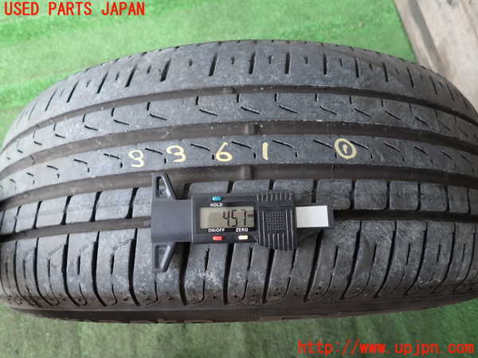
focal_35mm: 25
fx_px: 345
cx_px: 239
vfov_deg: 54.9
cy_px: 179
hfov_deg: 69.4
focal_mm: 4.5
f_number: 2
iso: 160
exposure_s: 1/60
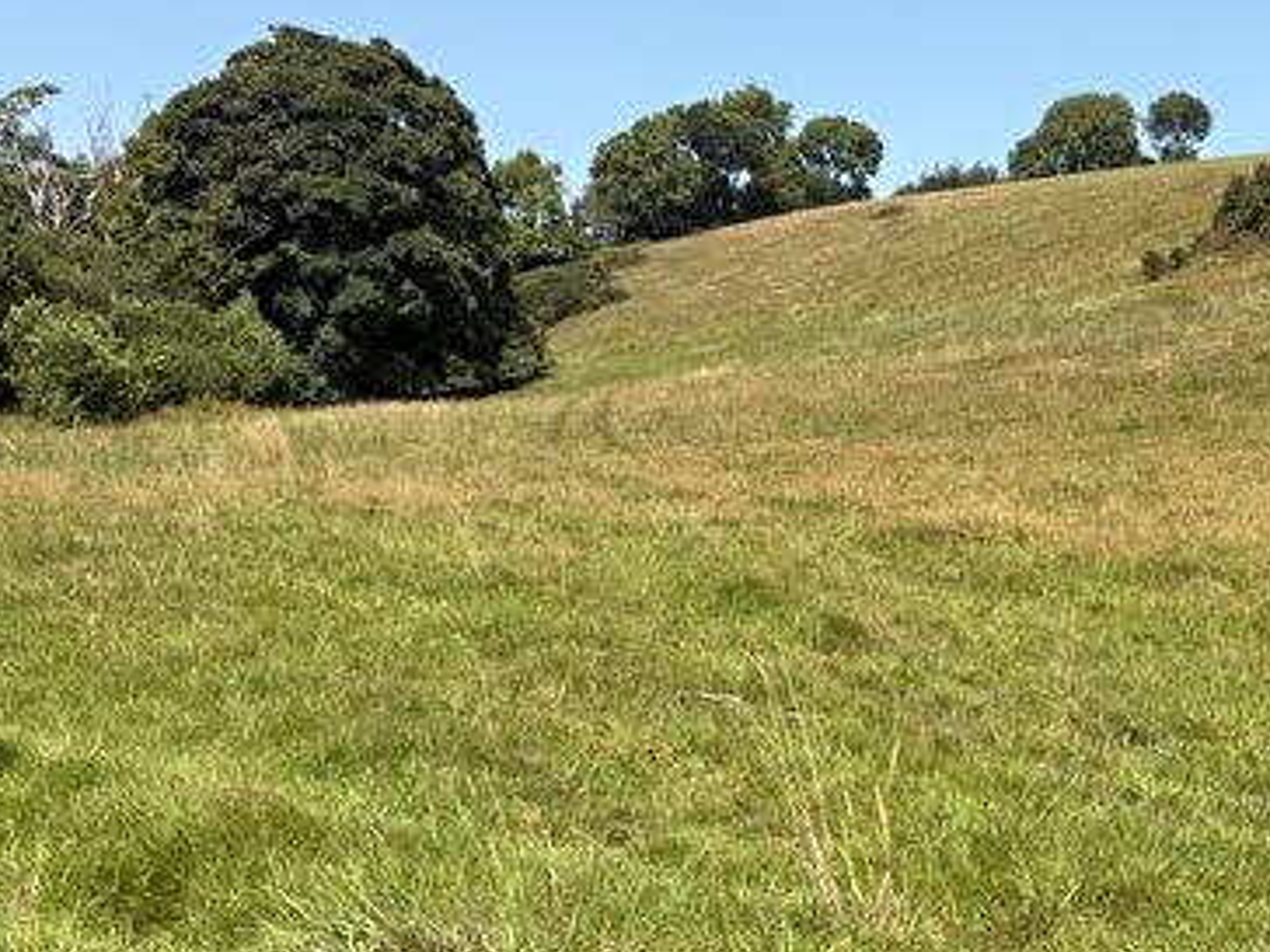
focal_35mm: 50
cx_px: 998
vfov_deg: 29.0
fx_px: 1834
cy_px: 598
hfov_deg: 37.0
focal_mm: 5.96
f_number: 1.6
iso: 50
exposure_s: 1/2283
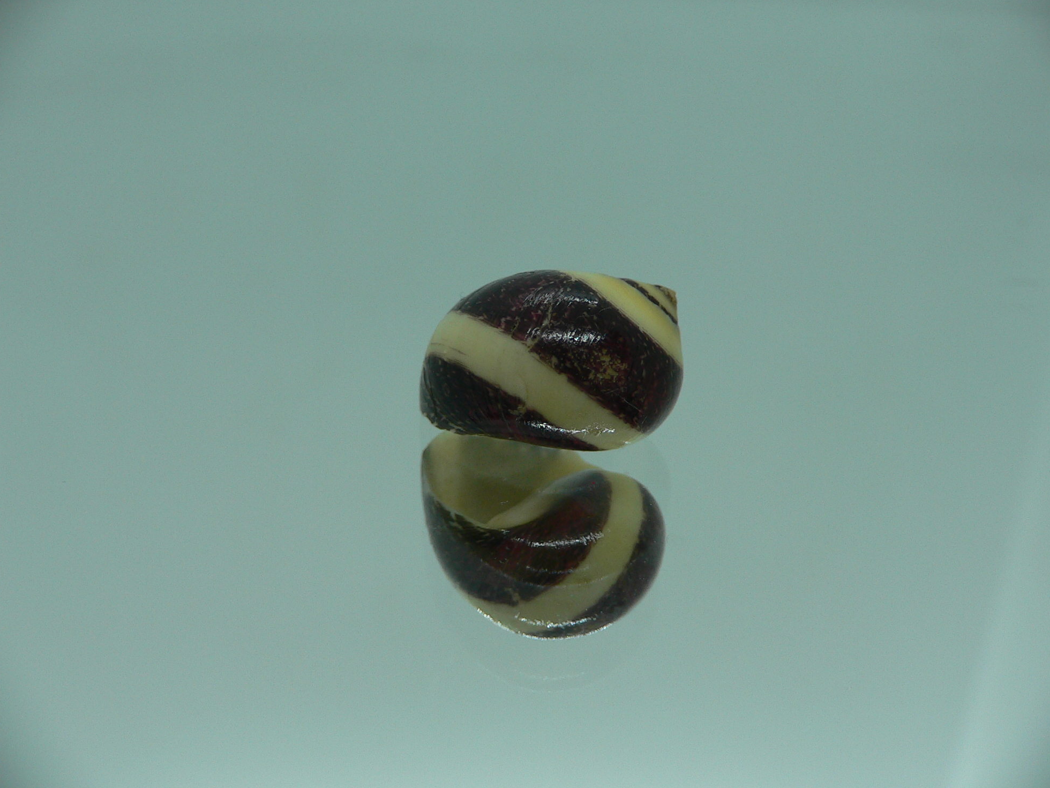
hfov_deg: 51.4
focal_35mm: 36
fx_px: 1092
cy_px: 403
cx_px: 533
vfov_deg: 39.7
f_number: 2.8
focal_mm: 4.6
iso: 80
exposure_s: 1/80
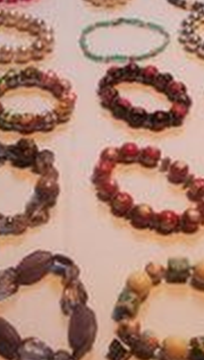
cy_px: 230
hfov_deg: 19.8
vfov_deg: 34.1
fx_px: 584
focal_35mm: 61
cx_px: 67
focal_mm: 4.3
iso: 200
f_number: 2.4
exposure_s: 1/40
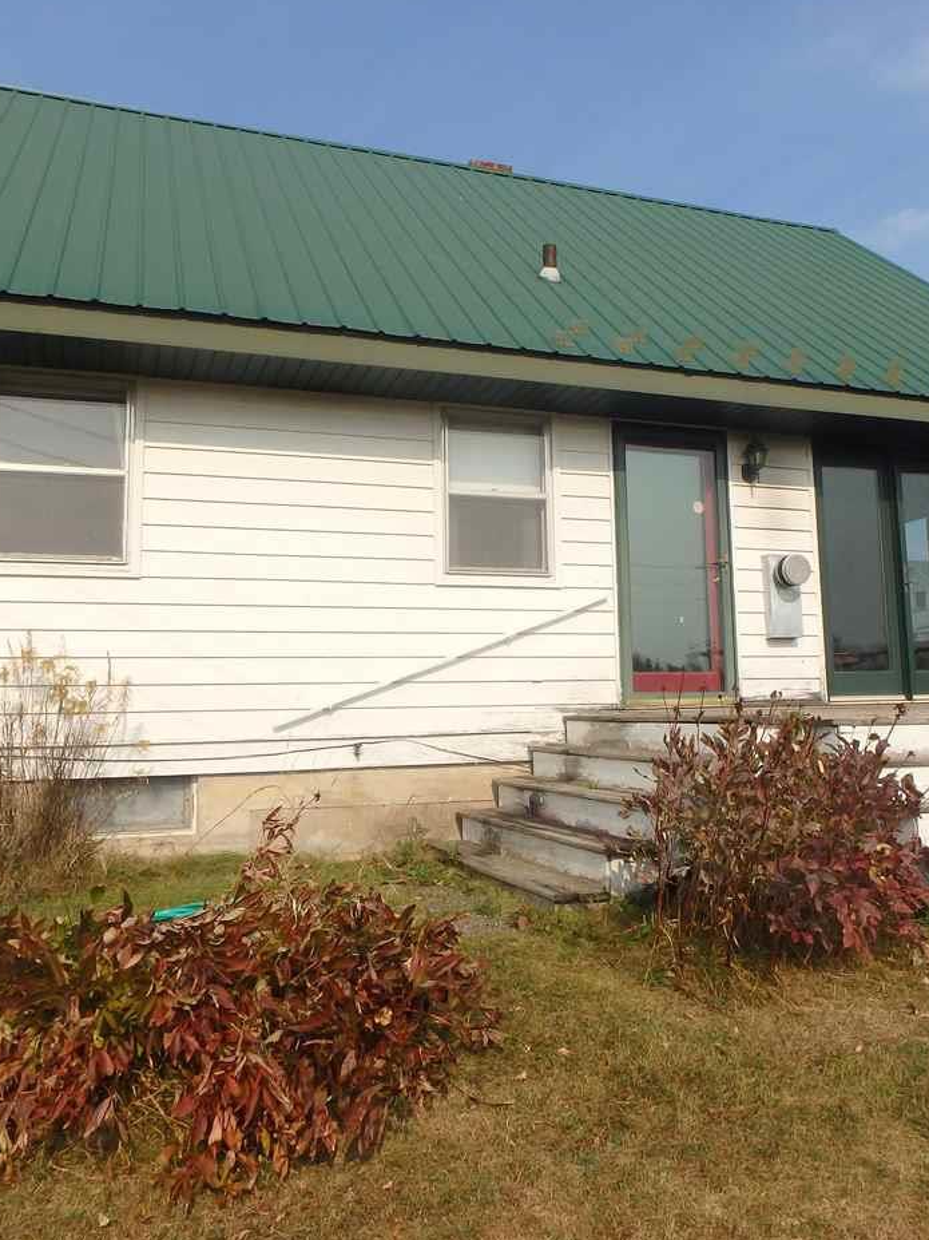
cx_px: 556
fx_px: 1038
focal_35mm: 29
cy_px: 605
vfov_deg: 61.7
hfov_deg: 47.9
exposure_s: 1/500
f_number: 6
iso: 125
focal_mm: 3.7
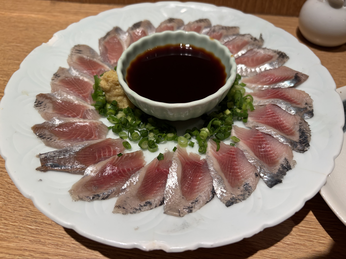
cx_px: 173
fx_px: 260
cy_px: 130
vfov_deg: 53.1
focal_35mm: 26
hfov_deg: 67.3
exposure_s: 1/100
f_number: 1.6
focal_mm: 5.96
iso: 125
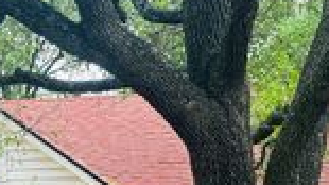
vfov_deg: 7.1
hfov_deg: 12.4
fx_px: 1474
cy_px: 265
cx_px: -74
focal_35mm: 169
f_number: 1.78
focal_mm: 6.86
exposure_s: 1/458
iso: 64
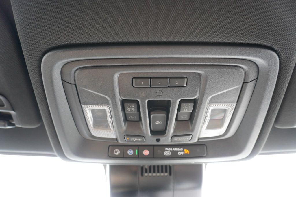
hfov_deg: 73.7
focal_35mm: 24
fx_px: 197
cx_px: 148
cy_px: 98
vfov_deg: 53.2
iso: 320
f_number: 4
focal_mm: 16
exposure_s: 1/60
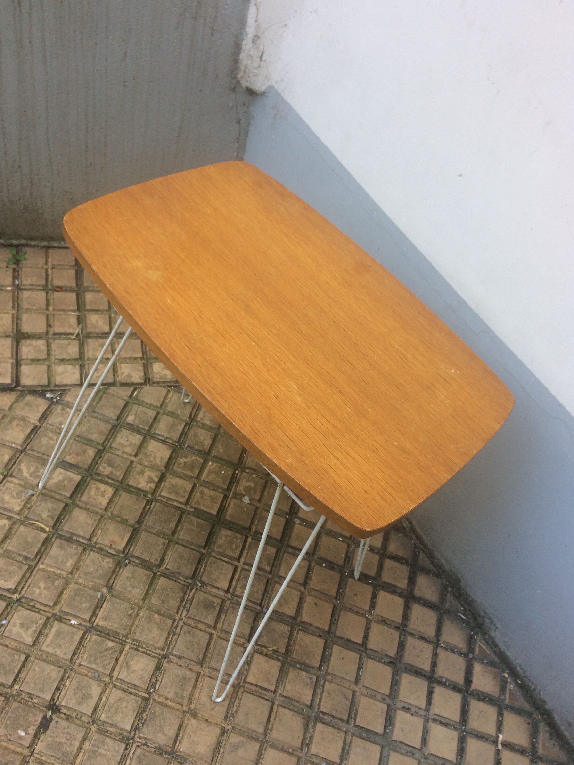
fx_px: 663
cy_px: 385
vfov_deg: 60.0
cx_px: 289
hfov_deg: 46.8
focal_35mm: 30
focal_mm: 4.15
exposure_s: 1/50
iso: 40
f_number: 2.2
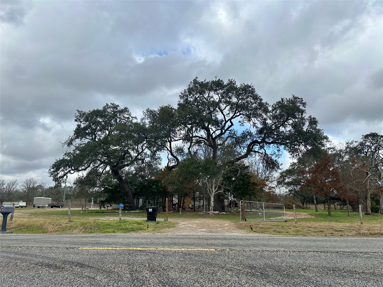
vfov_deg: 56.8
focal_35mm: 24
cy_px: 144
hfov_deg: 71.6
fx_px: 266
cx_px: 192
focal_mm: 6.86
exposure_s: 1/4184
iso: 80
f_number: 1.78
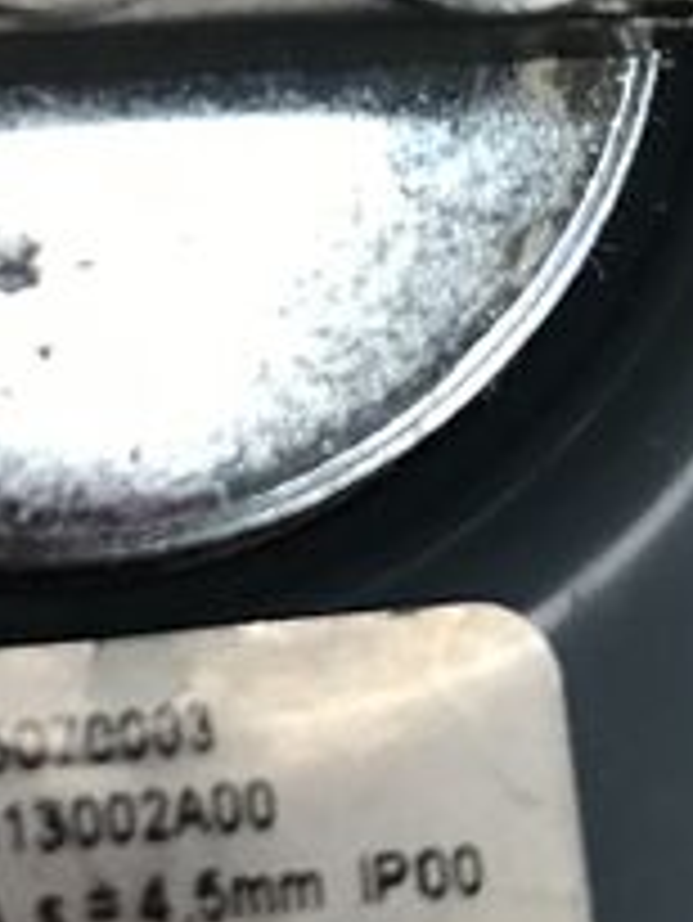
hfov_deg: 16.1
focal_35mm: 91
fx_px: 2427
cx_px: 72
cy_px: 38
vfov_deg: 20.9
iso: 32
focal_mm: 3.99
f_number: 1.8
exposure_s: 1/33
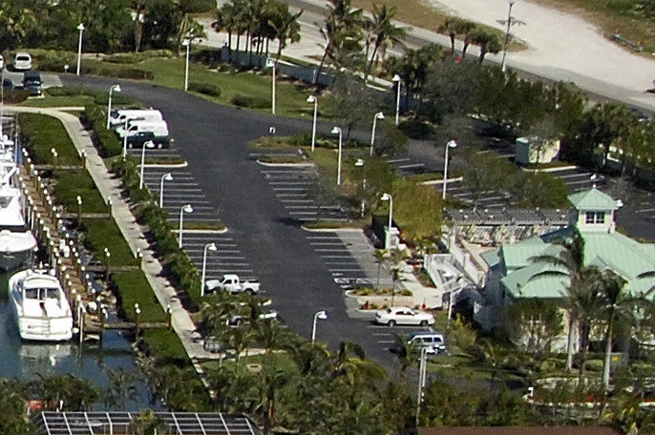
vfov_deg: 4.6
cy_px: 280
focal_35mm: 300
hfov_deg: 6.5
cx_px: -955
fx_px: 5453
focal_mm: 32
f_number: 9.5
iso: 400
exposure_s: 1/1000
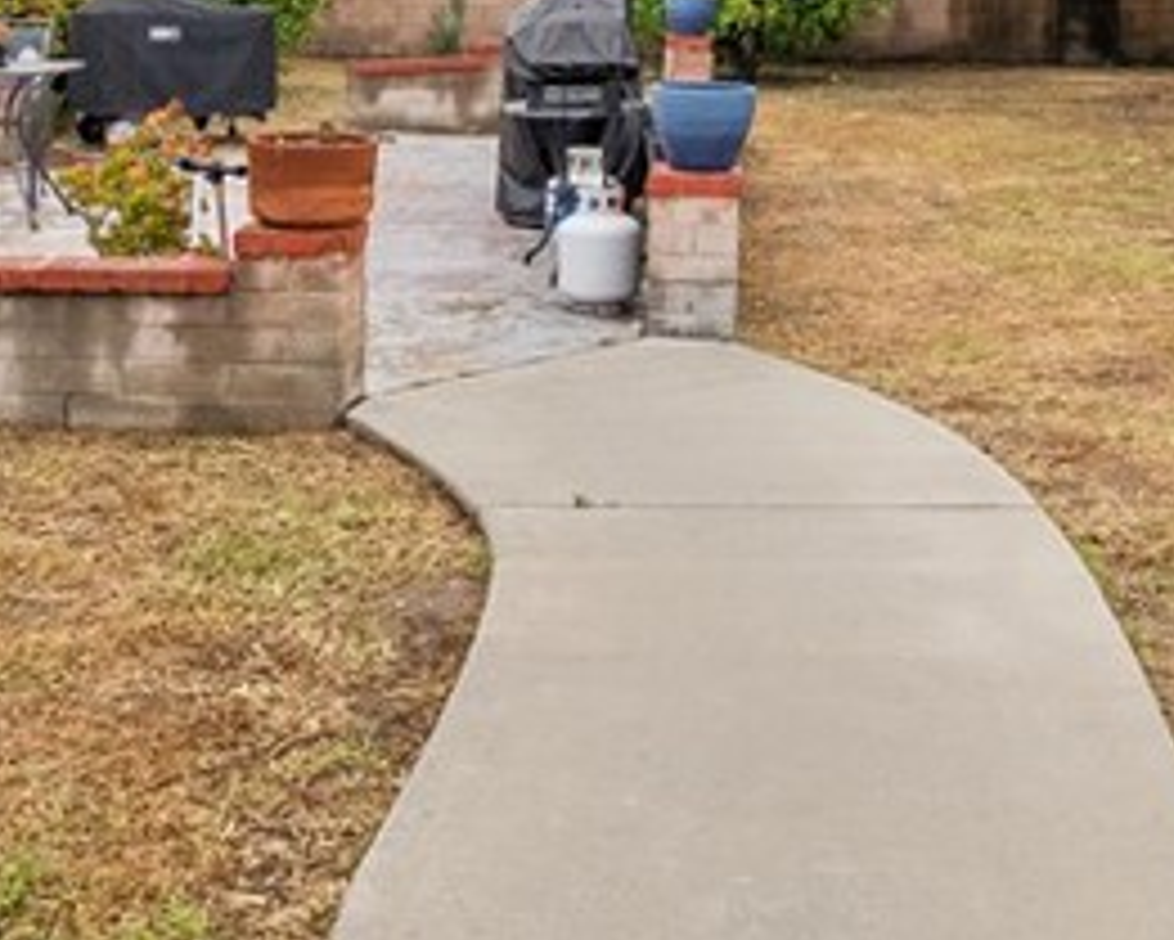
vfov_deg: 24.1
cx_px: 787
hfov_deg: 31.7
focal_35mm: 59
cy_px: -106
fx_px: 2051
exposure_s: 1/800
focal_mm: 16
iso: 2000
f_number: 8
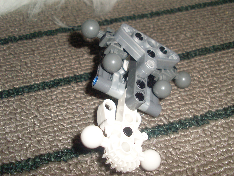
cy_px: 76
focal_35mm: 44
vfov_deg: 32.8
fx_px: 297
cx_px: 132
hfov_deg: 42.9
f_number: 7.7
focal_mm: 6.3
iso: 100
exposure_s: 1/45
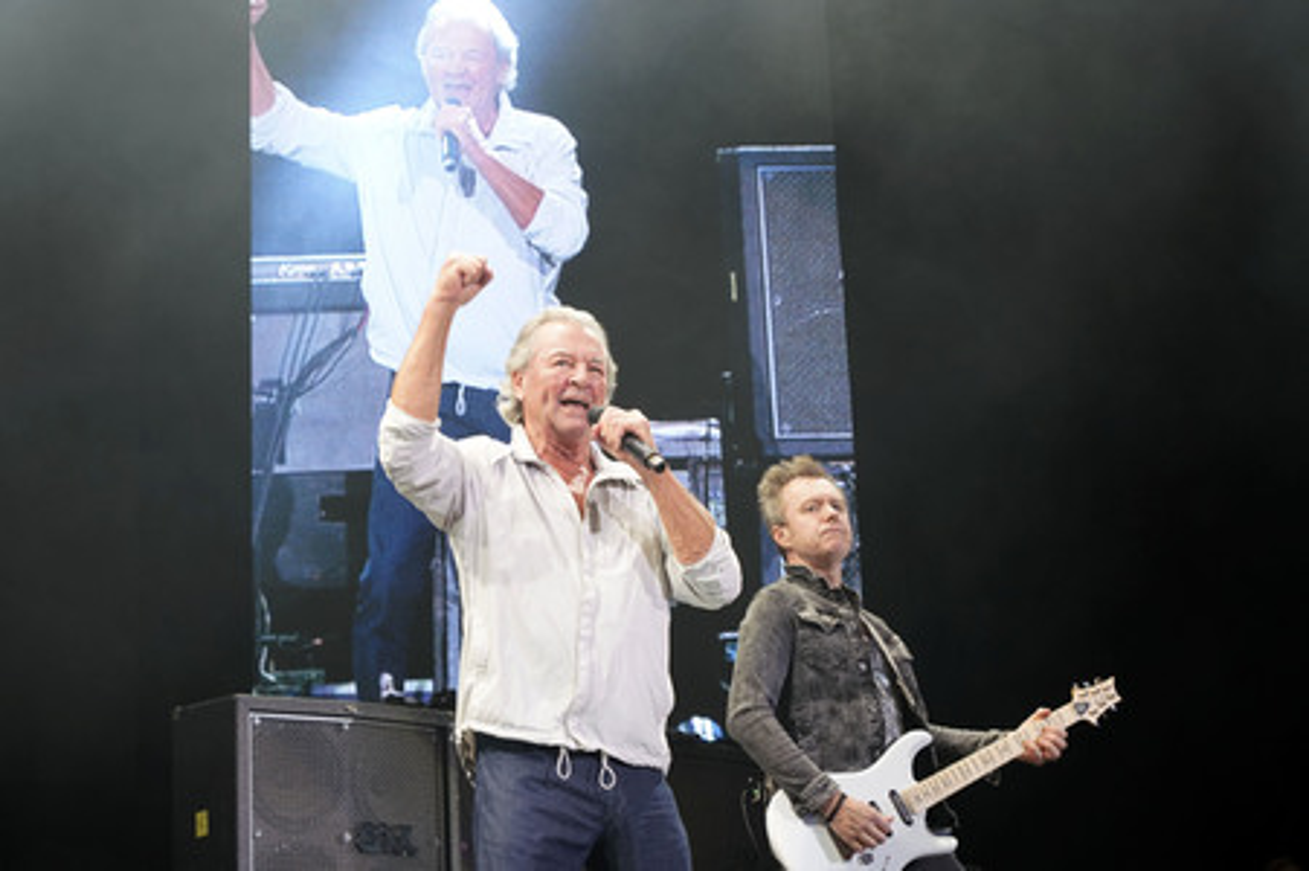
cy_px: 436
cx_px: 654
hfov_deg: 32.4
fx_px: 2253
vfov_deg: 21.9
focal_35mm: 62
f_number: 5
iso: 640
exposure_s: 1/100
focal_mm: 62
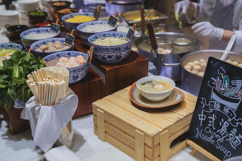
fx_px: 356
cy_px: 72
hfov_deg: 37.5
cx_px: 130
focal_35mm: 53
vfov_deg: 25.5
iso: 320
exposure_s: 1/50
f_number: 3.5
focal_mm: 48
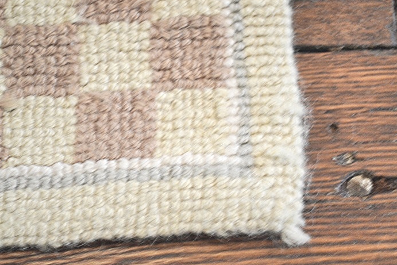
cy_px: 132
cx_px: 201
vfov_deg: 16.4
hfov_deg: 24.3
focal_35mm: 84
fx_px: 921
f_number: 5.6
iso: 900
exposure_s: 1/15
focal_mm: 55
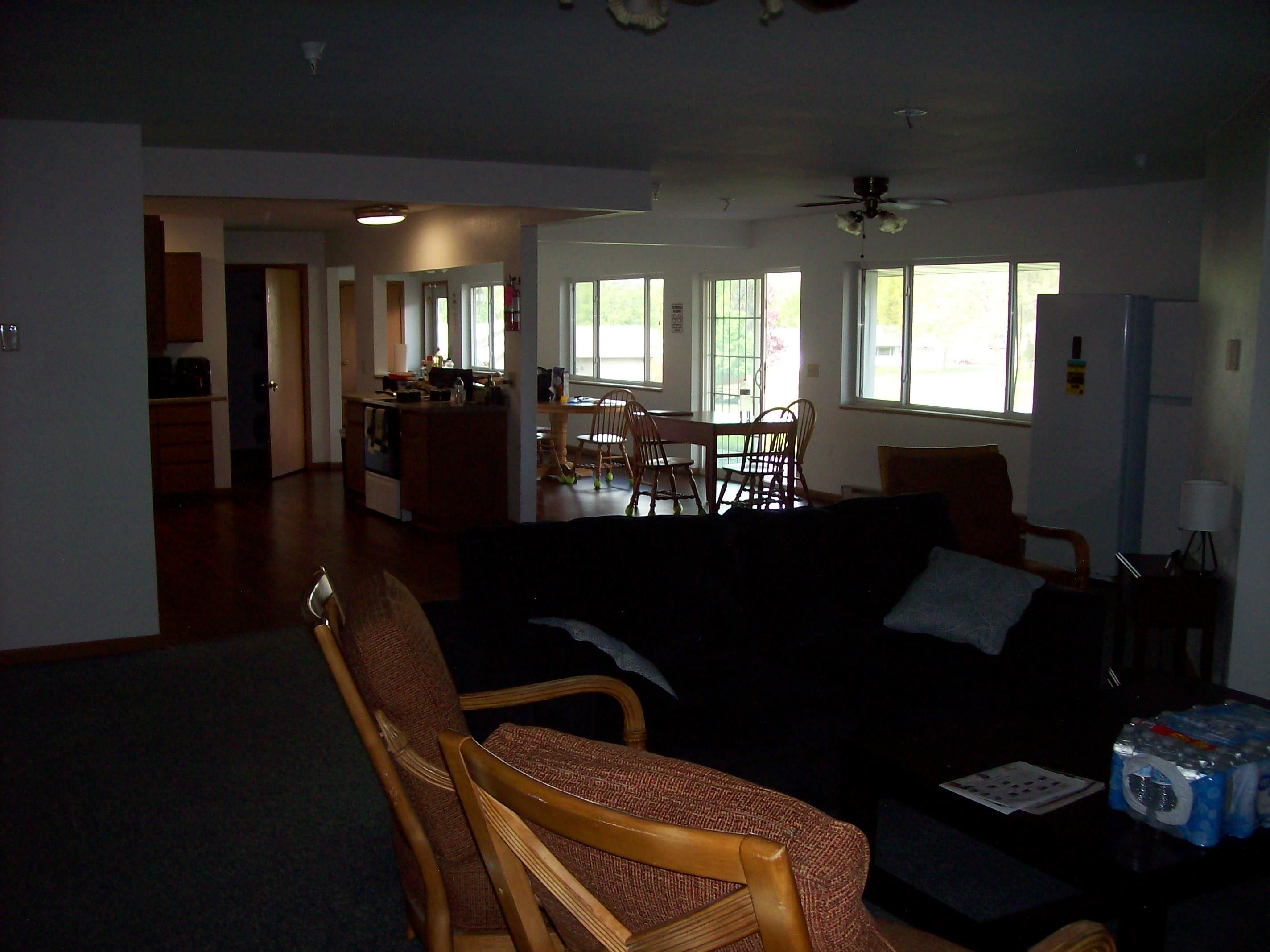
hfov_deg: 51.4
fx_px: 1320
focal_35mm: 36
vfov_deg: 39.6
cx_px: 635
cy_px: 476
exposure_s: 1/64
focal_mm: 6
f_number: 2.7
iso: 80
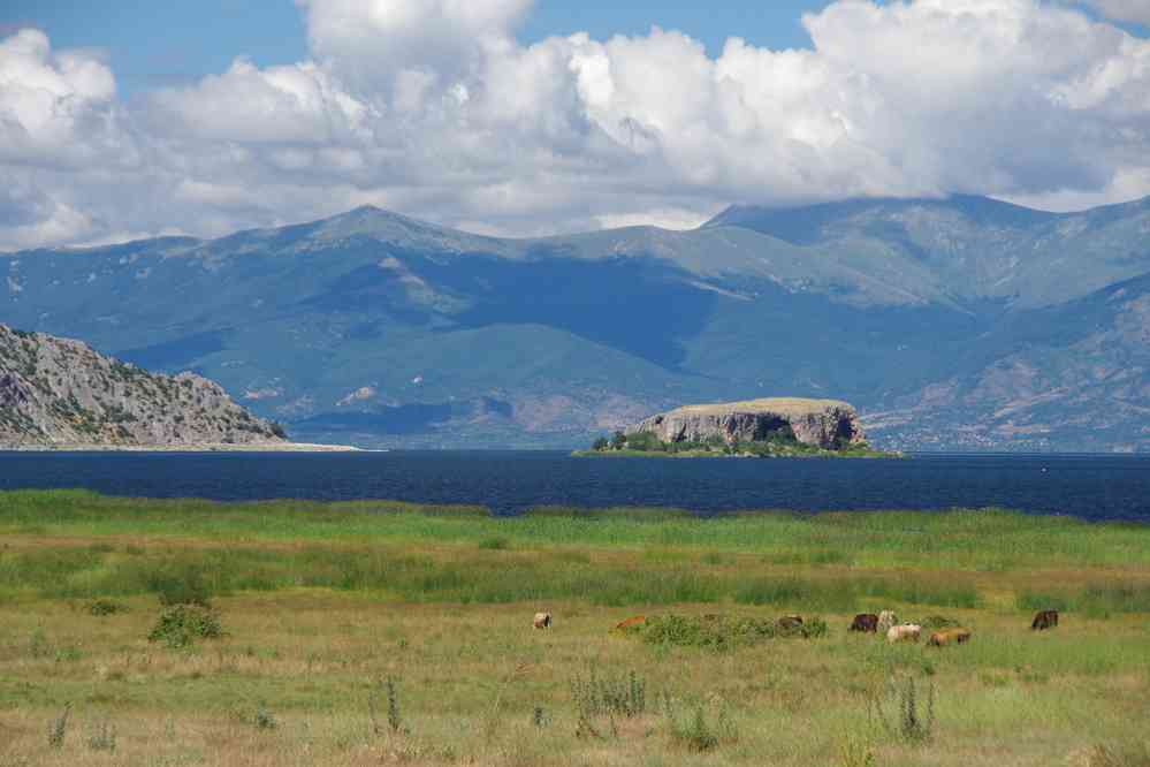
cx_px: 575
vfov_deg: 7.6
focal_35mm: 180
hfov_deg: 11.4
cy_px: 384
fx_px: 5750
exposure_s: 1/200
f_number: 9
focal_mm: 120
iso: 200
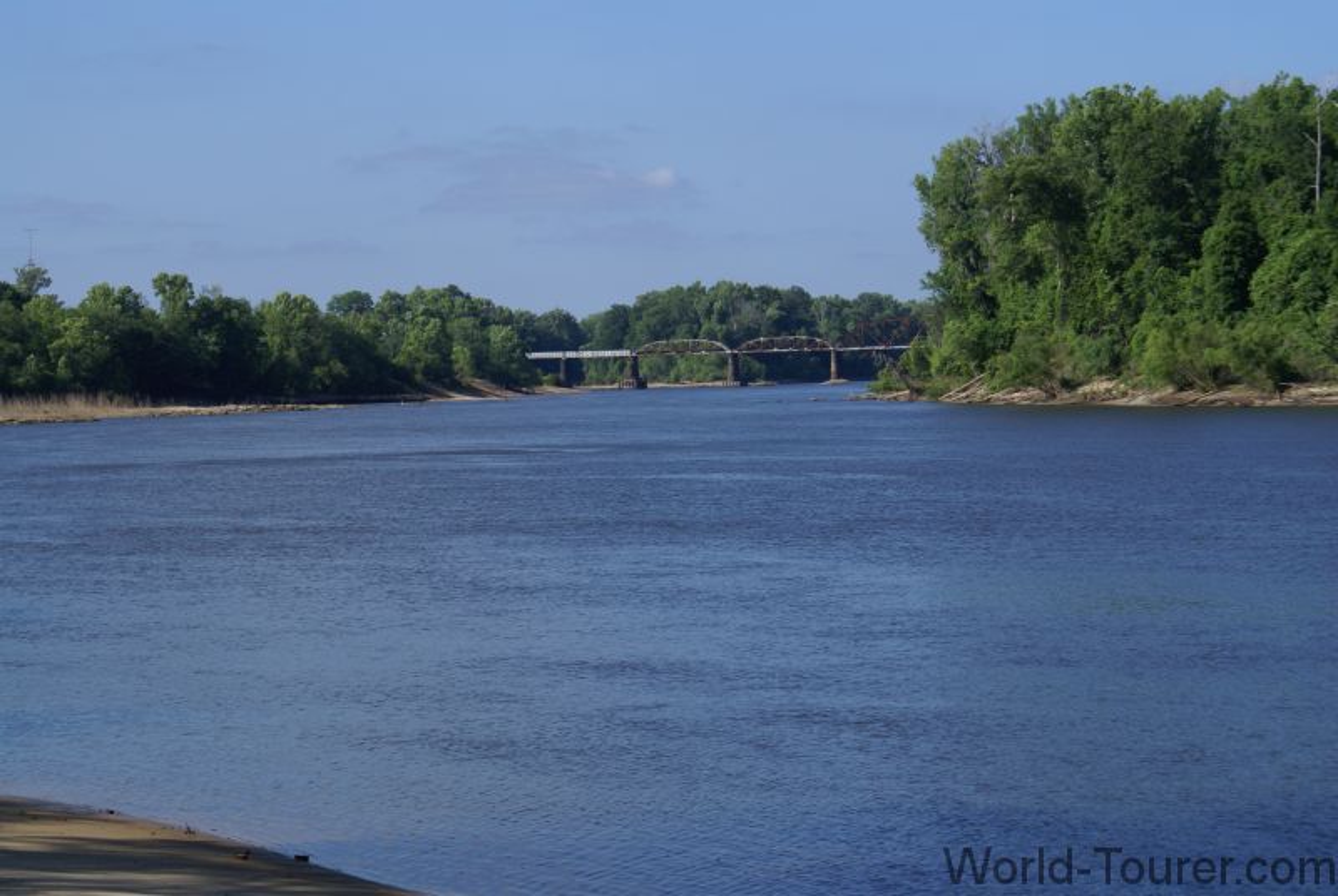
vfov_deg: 13.1
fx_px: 3908
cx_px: 669
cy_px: 448
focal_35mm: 105
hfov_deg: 19.4
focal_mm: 70
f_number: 11
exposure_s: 1/200
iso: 100
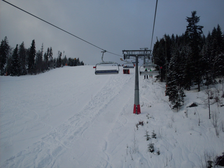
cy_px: 84
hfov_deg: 49.0
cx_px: 112
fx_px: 246
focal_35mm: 38
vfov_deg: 37.7
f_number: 8.4
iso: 80
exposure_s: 1/125
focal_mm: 6.3
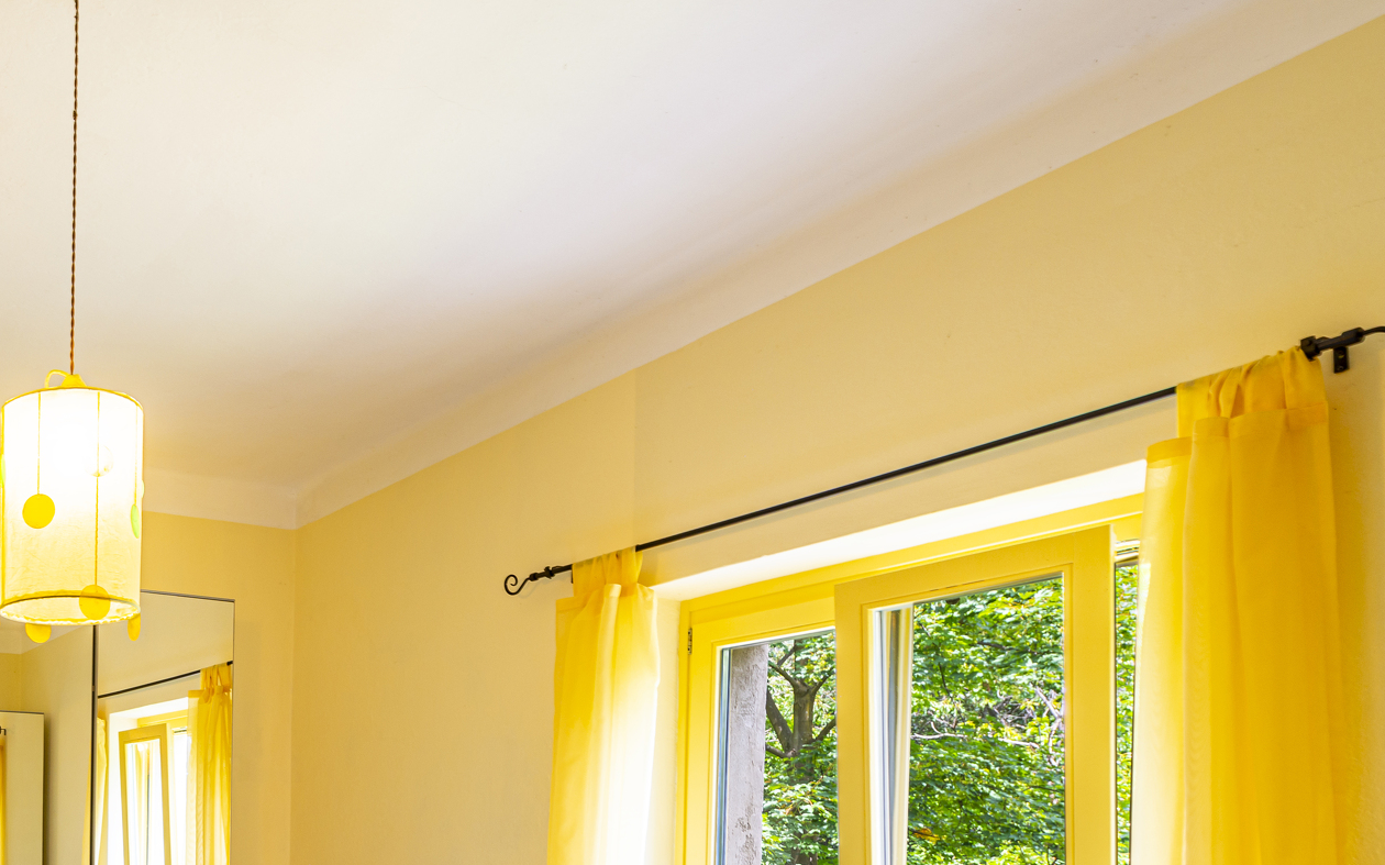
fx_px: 1094
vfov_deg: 39.1
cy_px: 824
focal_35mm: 29
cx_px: 46
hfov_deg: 53.2
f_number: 9
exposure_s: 1/2.5
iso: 100
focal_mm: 14
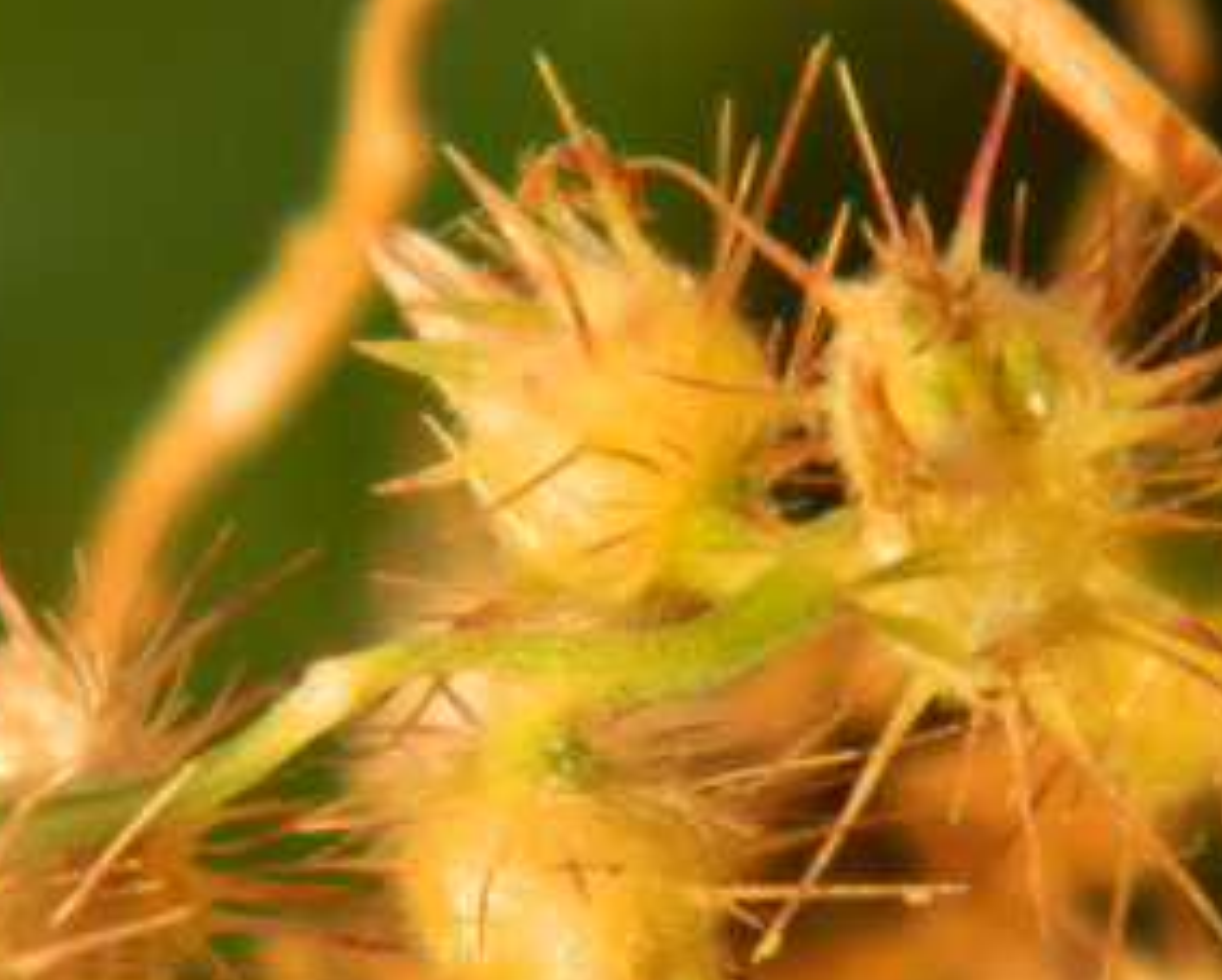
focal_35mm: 373
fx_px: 13504
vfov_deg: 4.2
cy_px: 848
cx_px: 704
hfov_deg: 5.2
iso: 80
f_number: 5.1
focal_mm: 31.8
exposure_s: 1/100
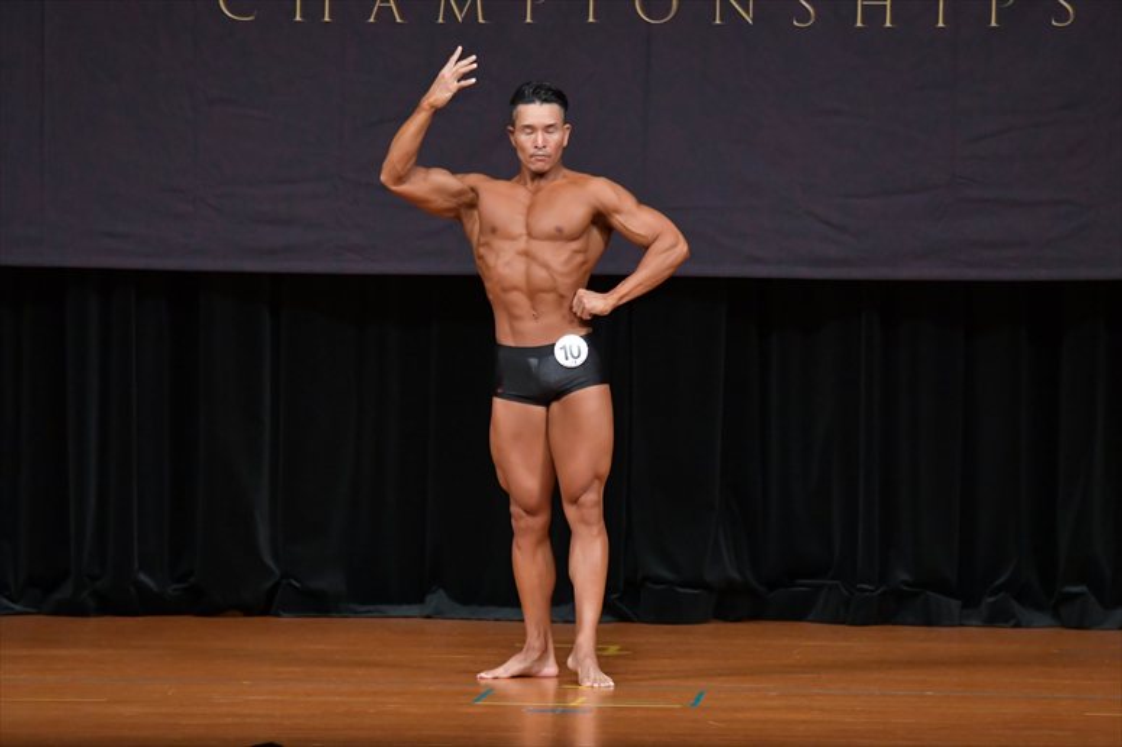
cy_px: 374
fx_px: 8411
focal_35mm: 270
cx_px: 561
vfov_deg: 5.1
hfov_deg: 7.6
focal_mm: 180
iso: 4000
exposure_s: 1/400
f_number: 5.6
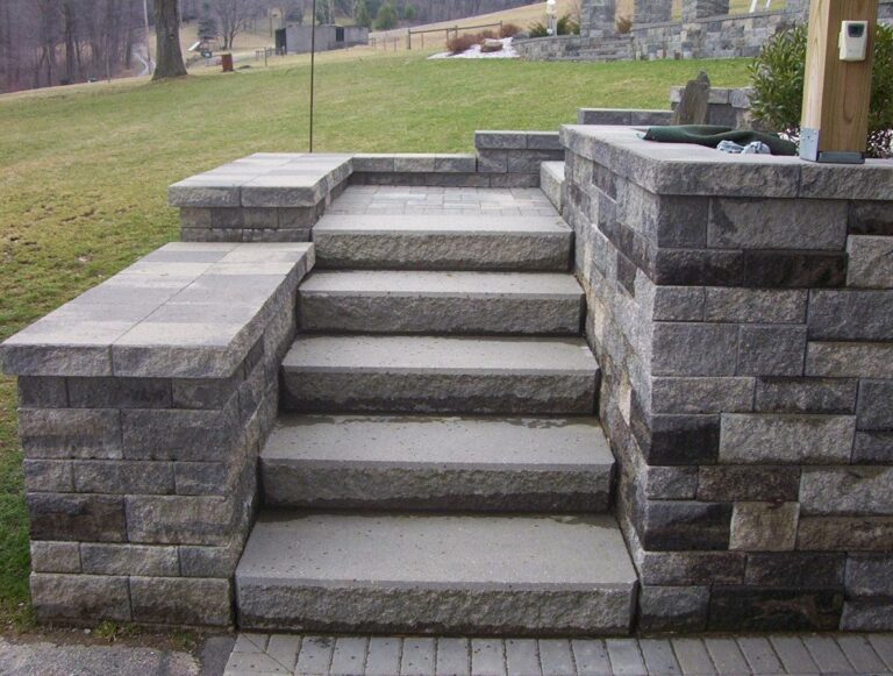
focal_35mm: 43
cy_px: 338
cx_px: 446
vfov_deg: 33.8
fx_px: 1113
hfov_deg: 43.7
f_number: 2.73
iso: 100
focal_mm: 5.77
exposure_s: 1/207
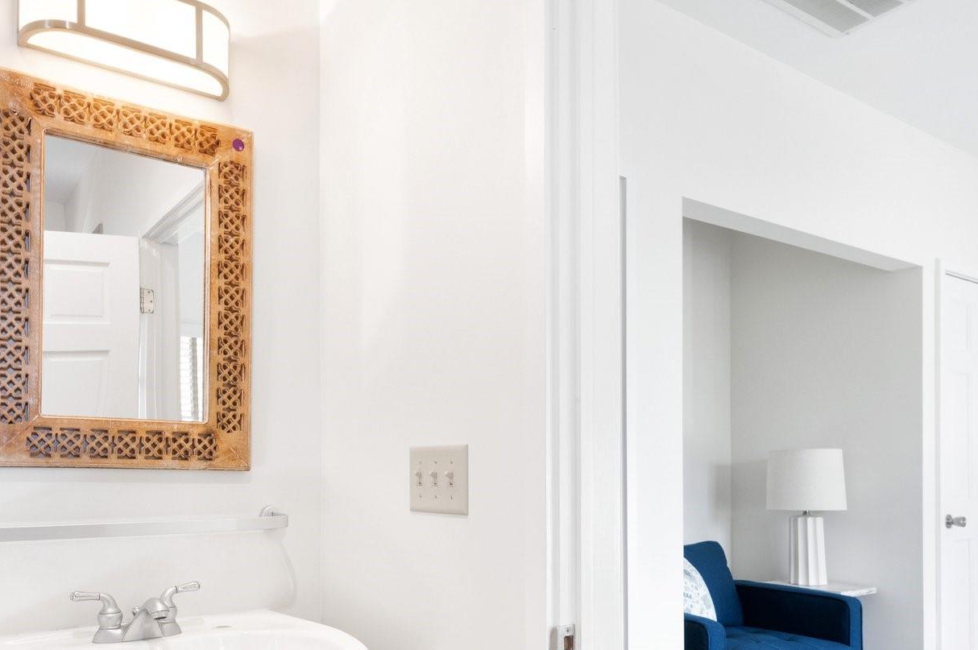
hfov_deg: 65.2
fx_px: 756
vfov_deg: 45.3
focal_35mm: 28
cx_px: 391
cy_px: 470
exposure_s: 1/125
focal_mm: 16.5
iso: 1250
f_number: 8
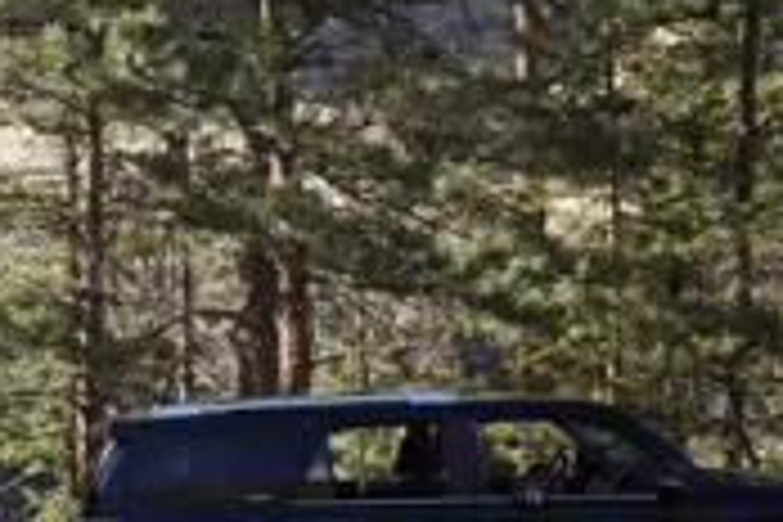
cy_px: 549
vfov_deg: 21.0
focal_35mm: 62
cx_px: -166
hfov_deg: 28.1
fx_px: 1348
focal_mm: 16
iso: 100
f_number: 5.6
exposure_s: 1/100
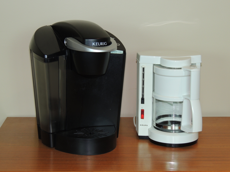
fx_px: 565
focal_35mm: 85
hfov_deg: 23.0
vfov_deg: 17.4
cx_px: 115
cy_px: 86
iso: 200
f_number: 4
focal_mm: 15.1
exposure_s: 1/60
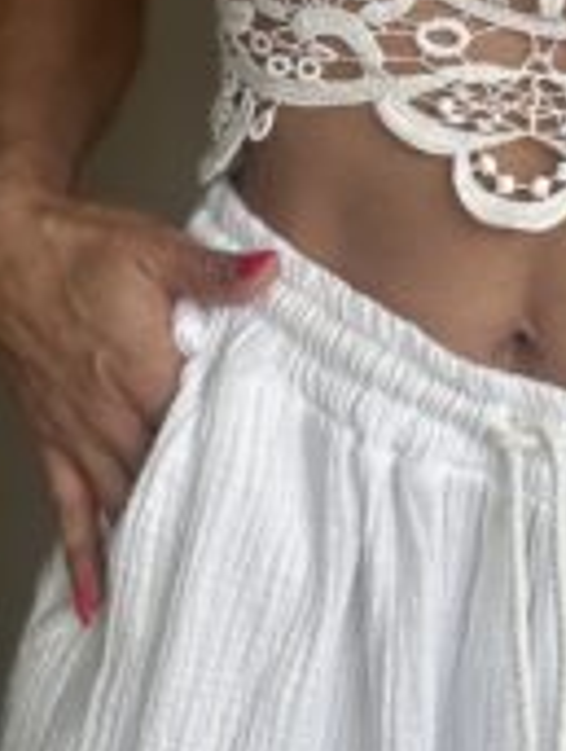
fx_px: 1520
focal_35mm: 70
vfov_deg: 27.3
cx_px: 513
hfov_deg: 20.6
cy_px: 176
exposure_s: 1/121
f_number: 1.9
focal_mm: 2.69
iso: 40
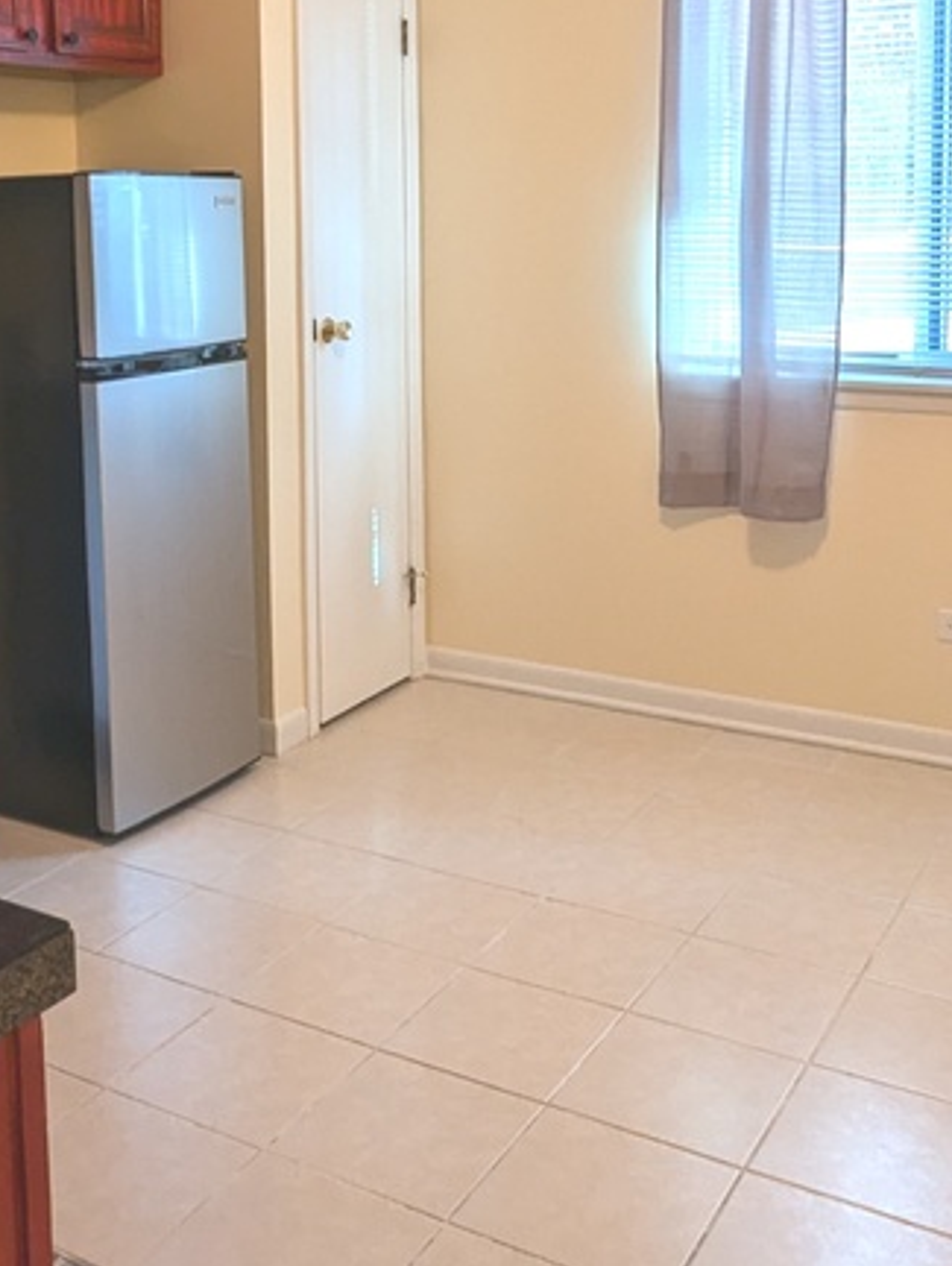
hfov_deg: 35.9
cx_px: 368
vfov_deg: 45.2
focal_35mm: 40
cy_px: 322
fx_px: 1464
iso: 110
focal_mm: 2.35
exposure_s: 1/60
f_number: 2.2
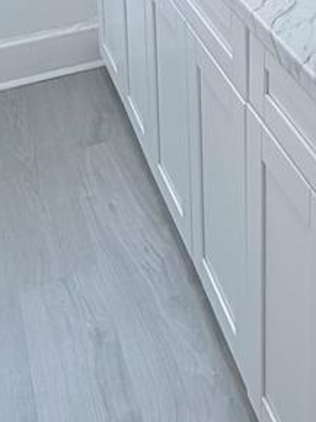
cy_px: -202
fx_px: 707
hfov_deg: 24.0
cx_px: 320
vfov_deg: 25.5
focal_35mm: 58
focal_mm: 2.22
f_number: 2.2
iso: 80
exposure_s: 1/121
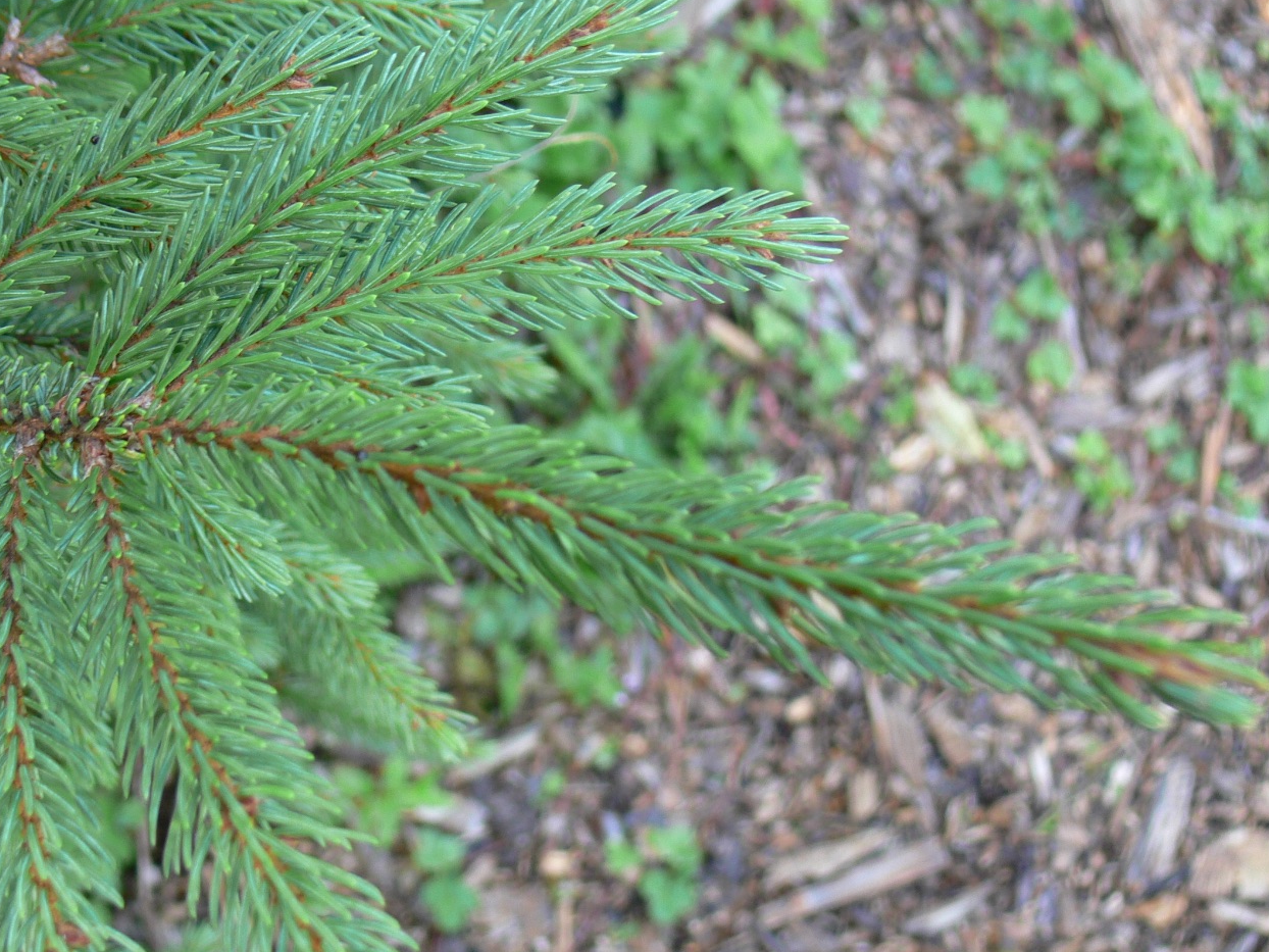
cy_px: 503
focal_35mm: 54
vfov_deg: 27.0
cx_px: 384
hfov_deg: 35.1
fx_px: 1980
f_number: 2.8
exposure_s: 1/30
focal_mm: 7.4
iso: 80
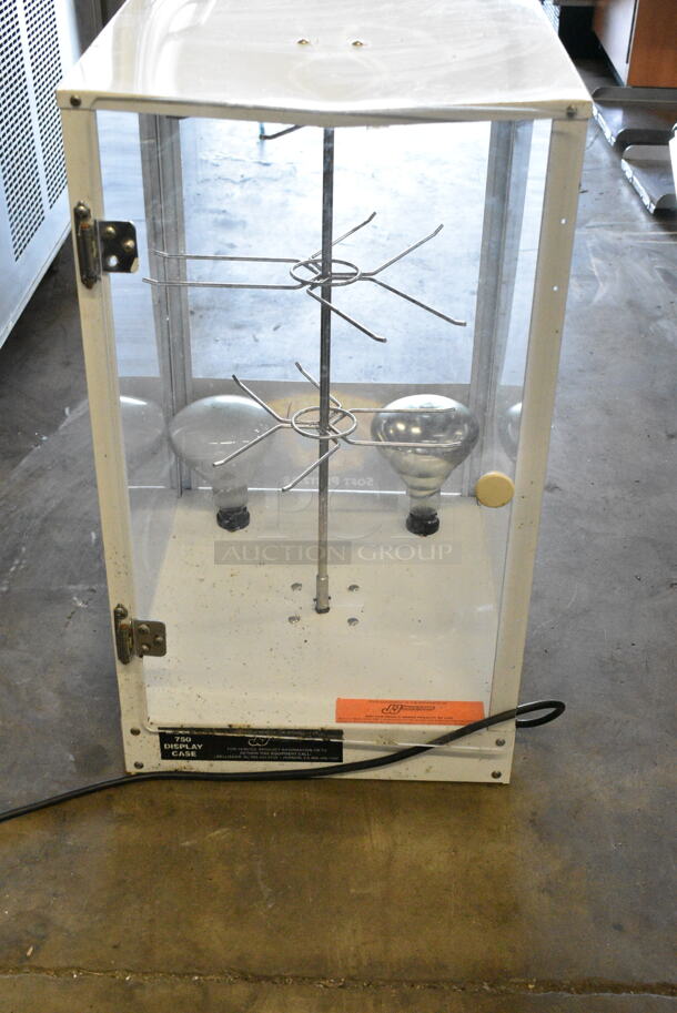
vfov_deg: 43.6
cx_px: 338
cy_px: 506
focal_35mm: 45
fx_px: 1267
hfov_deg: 29.9
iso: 6400
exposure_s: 1/200
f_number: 7.1
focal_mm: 30
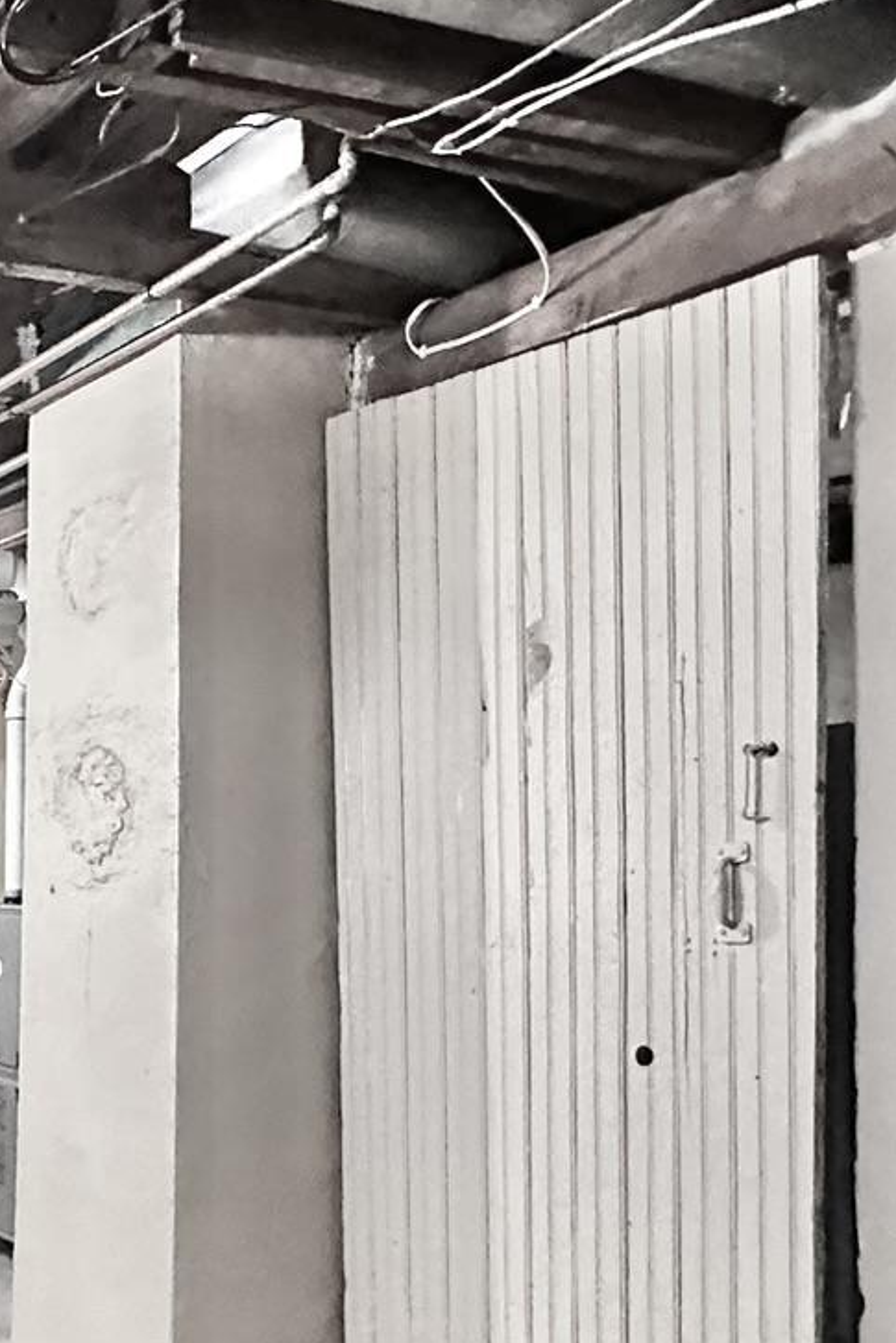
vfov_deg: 47.0
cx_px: -309
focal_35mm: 41
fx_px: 1530
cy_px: 844
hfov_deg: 26.8
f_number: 2.2
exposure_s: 1/60
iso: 800
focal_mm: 2.22
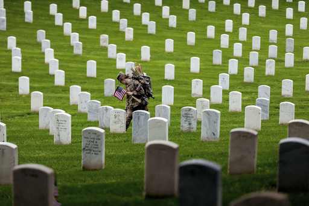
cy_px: 103
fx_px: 1399
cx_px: 154
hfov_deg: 12.6
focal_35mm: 163
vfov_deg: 8.4
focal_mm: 163
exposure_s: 1/500
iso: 4000
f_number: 2.8
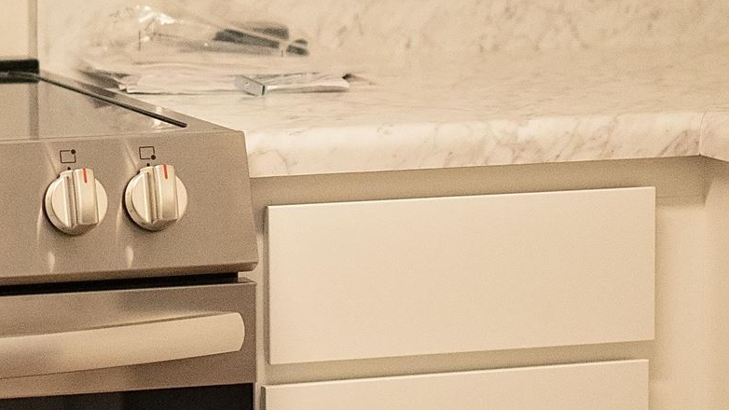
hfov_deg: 14.4
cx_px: -160
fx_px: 2784
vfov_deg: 8.4
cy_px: -15
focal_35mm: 144
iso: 5000
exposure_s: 1/2000
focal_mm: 35
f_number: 1.8
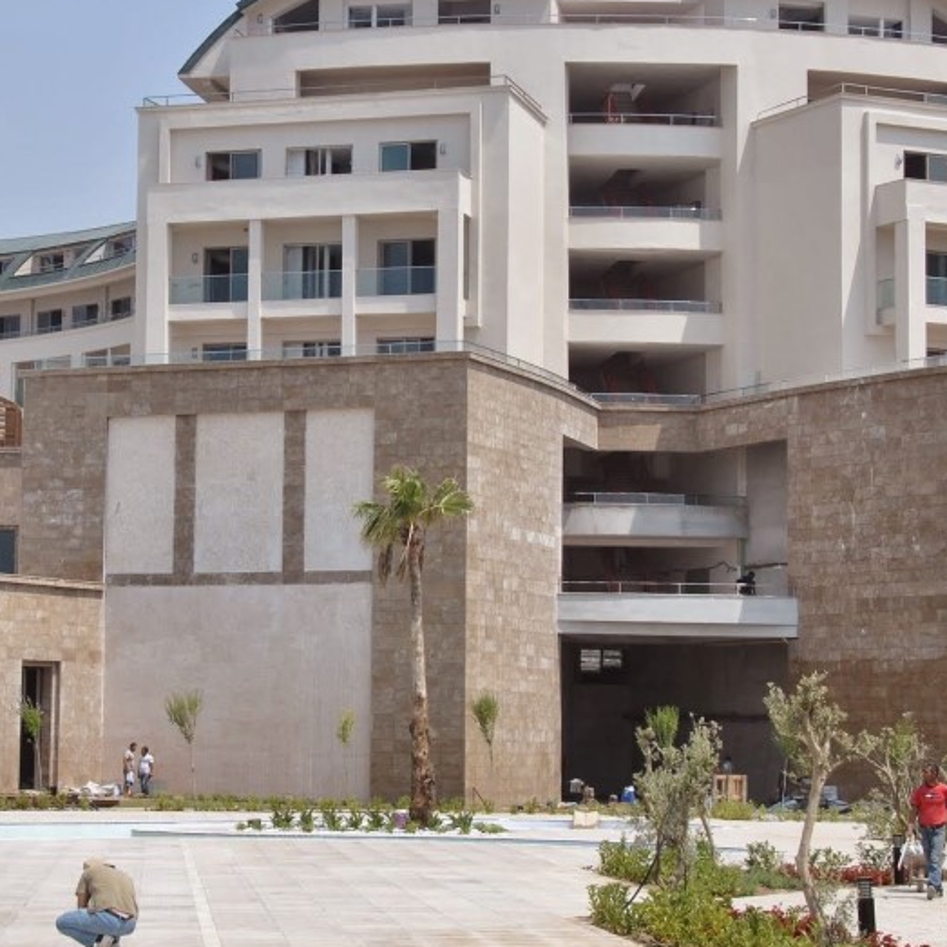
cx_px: 367
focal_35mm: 98
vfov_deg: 17.7
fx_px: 3031
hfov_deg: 17.7
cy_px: 400
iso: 100
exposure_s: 1/320
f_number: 9
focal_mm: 35
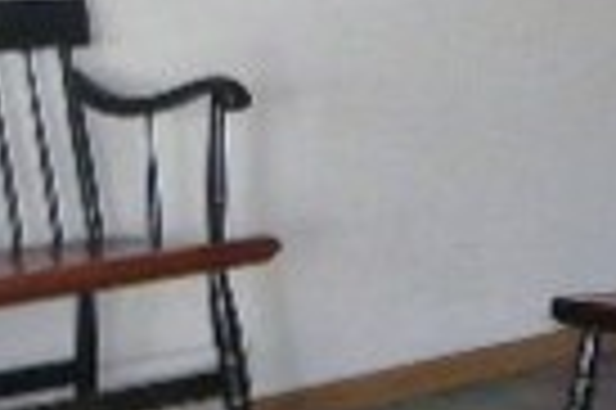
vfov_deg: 7.9
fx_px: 2905
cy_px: -234
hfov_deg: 11.8
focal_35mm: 170
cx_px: 769
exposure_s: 1/30
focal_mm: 5.2
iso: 320
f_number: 2.8
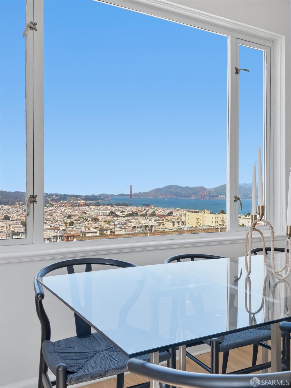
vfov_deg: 55.4
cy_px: 194
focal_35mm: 33
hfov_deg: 42.9
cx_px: 146
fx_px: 370
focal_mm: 6.8
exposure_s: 1/2841
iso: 64
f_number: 1.8
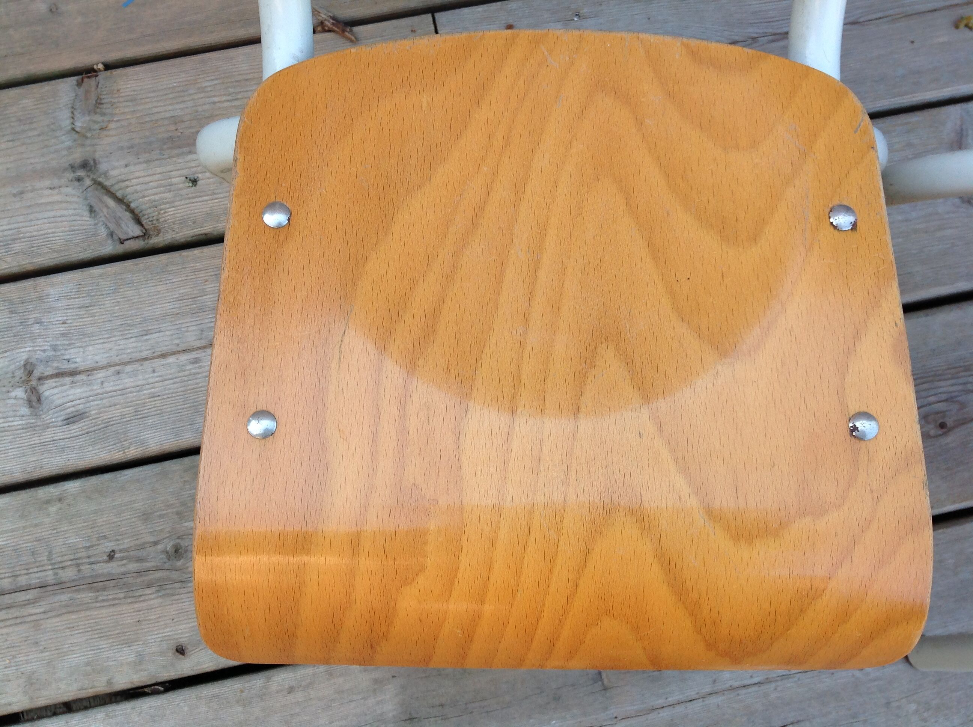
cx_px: 486
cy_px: 364
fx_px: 982
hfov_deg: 52.7
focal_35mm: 35
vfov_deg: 40.6
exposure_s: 1/173
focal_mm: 4.28
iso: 50
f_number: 2.4
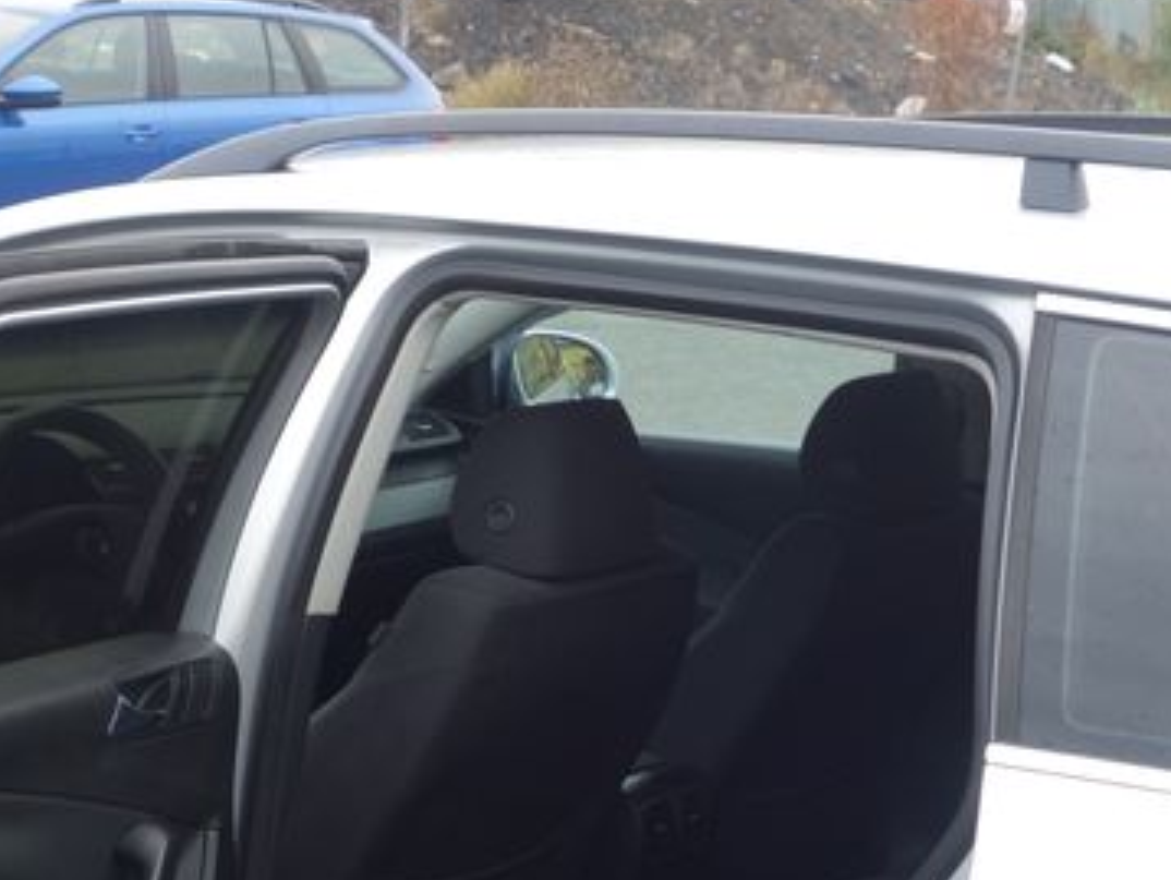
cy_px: 806
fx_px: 2607
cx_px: 563
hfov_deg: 25.3
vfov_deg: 18.8
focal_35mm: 77
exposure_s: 1/100
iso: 125
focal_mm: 10.4
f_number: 4.5
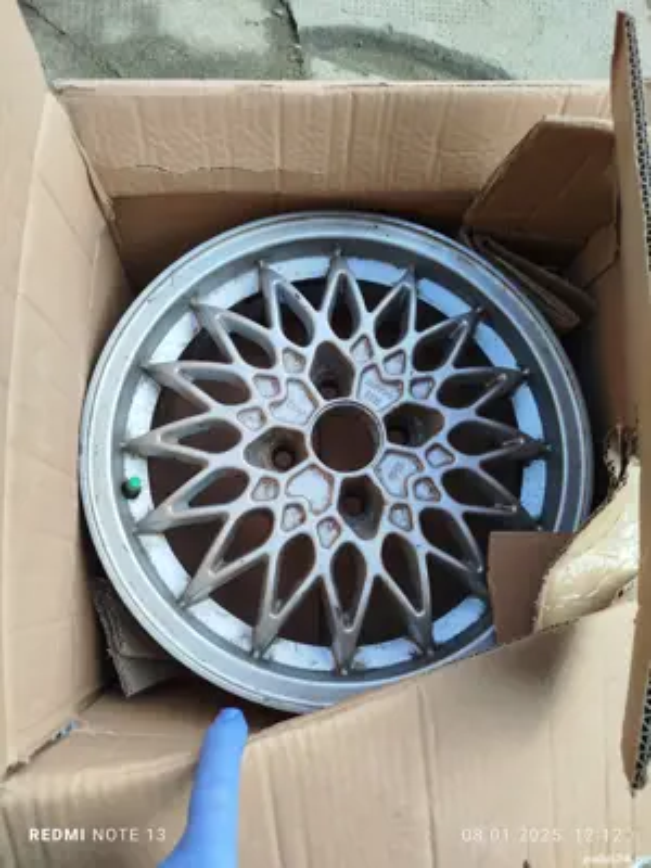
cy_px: 434
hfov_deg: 56.8
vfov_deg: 71.6
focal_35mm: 24
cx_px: 326
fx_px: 602
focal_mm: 5.31
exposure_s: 1/123
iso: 50
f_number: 1.7
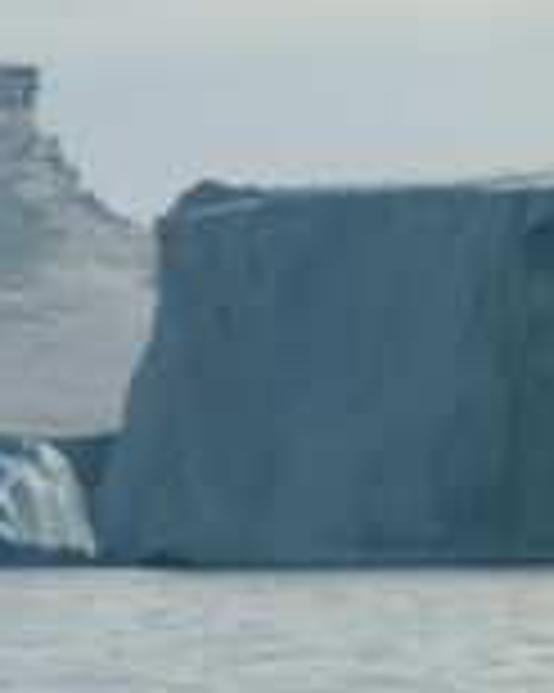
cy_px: 374
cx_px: -140
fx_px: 16905
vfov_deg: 2.4
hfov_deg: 1.9
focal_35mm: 824
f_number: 5
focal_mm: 64.8
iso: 100
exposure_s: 1/2000
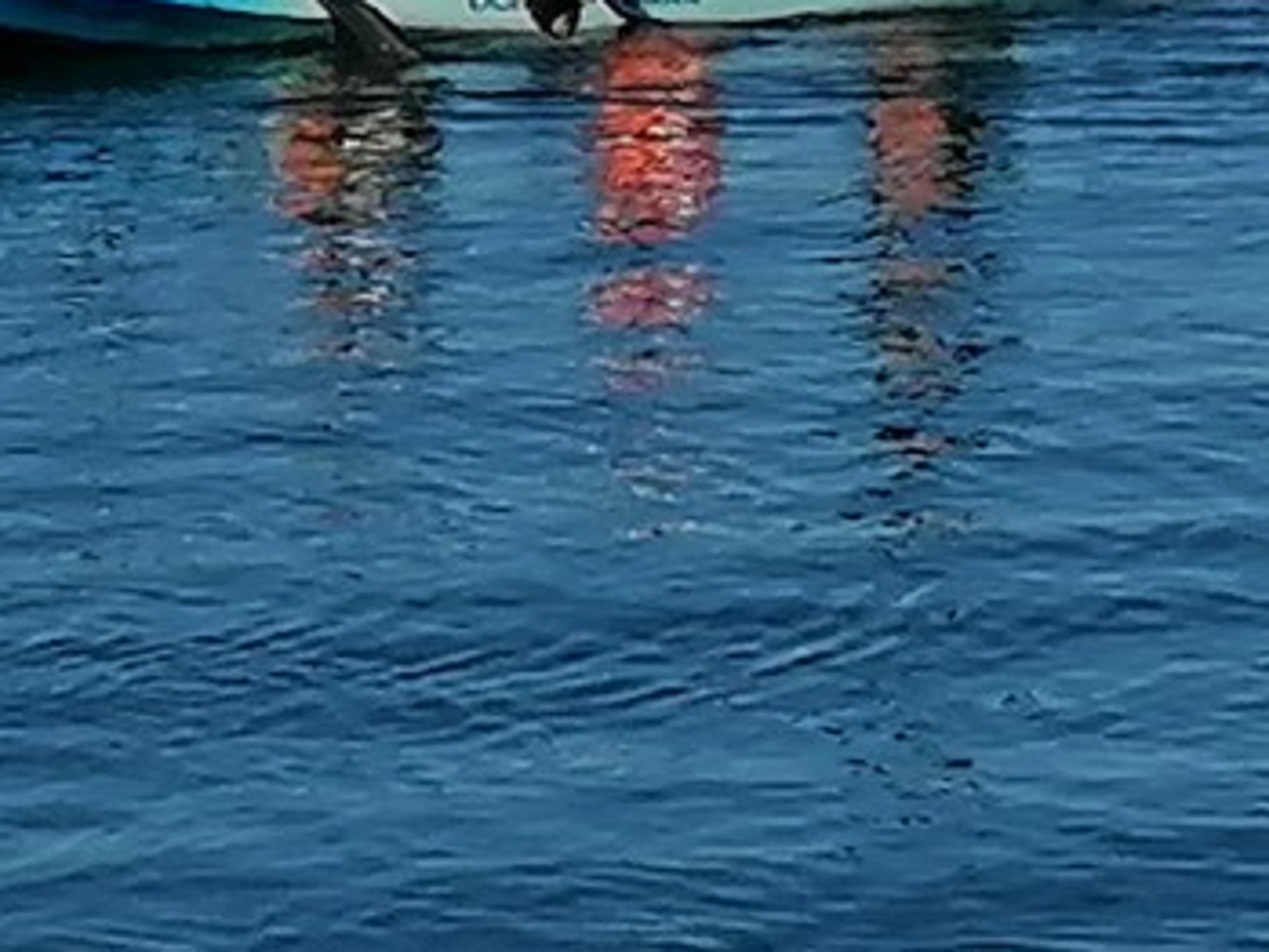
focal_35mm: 283
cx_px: -124
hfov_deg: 7.0
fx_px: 10378
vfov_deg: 5.2
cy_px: -69
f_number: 1.8
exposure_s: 1/1818
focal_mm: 4.75
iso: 50
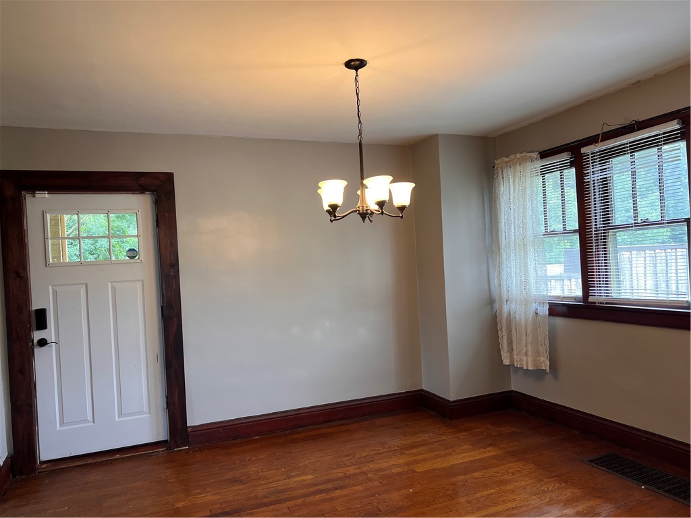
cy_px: 259
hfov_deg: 67.3
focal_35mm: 26
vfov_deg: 53.1
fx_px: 519
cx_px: 346
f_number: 1.5
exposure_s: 1/60
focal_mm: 5.7
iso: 80
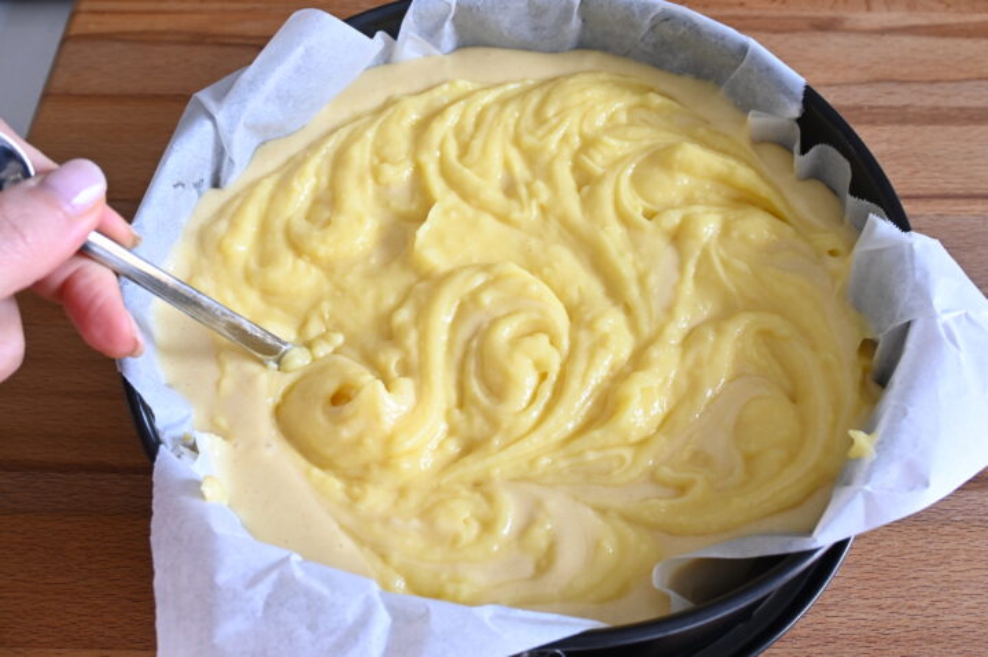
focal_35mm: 33
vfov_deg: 39.9
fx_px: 905
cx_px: 494
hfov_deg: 57.3
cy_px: 328
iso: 200
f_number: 6.3
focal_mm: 22
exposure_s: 1/13
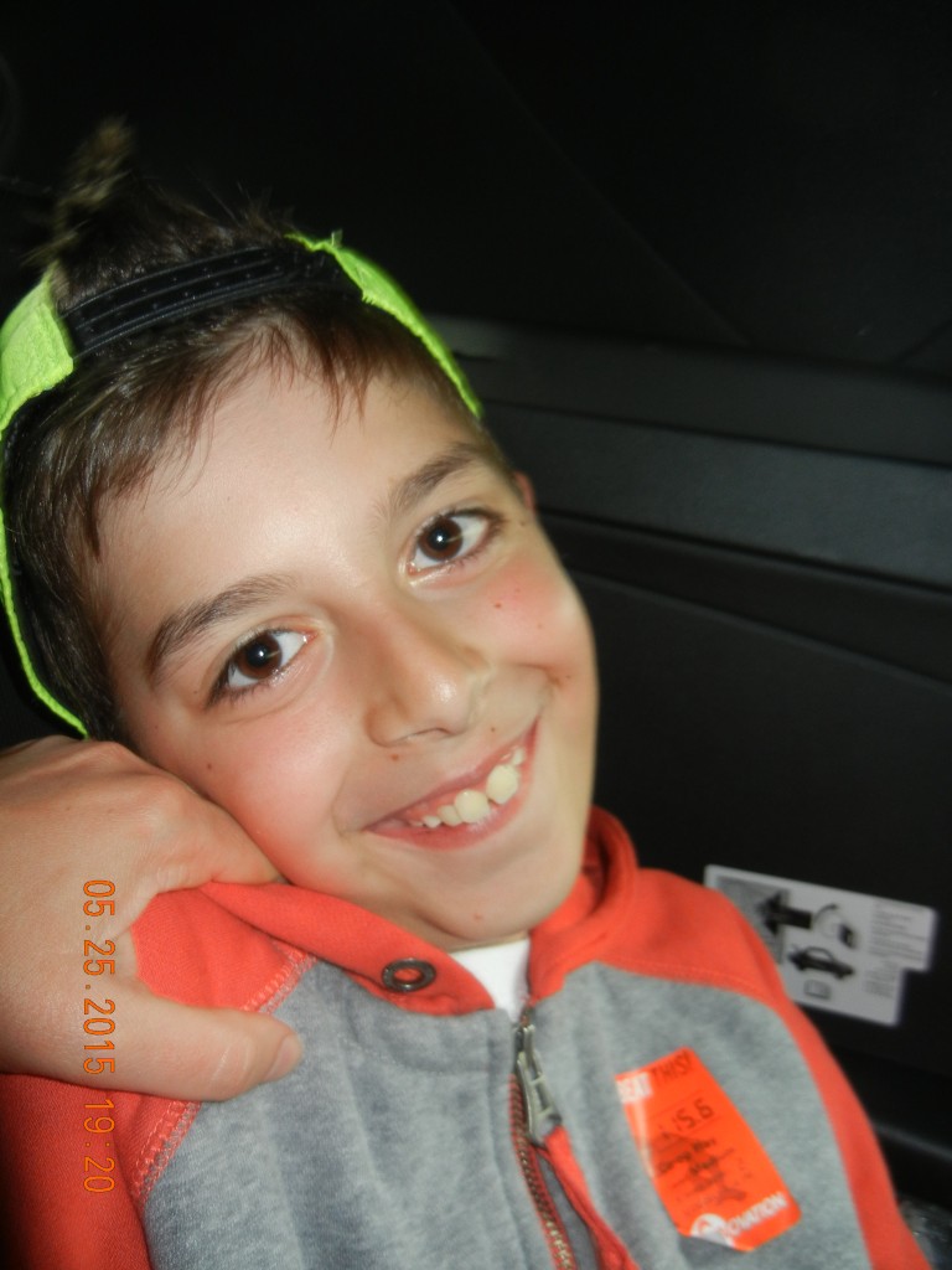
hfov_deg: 46.8
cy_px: 635
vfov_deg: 60.0
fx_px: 1100
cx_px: 476
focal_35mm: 30
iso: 200
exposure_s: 1/30
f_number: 3.5
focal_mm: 5.4
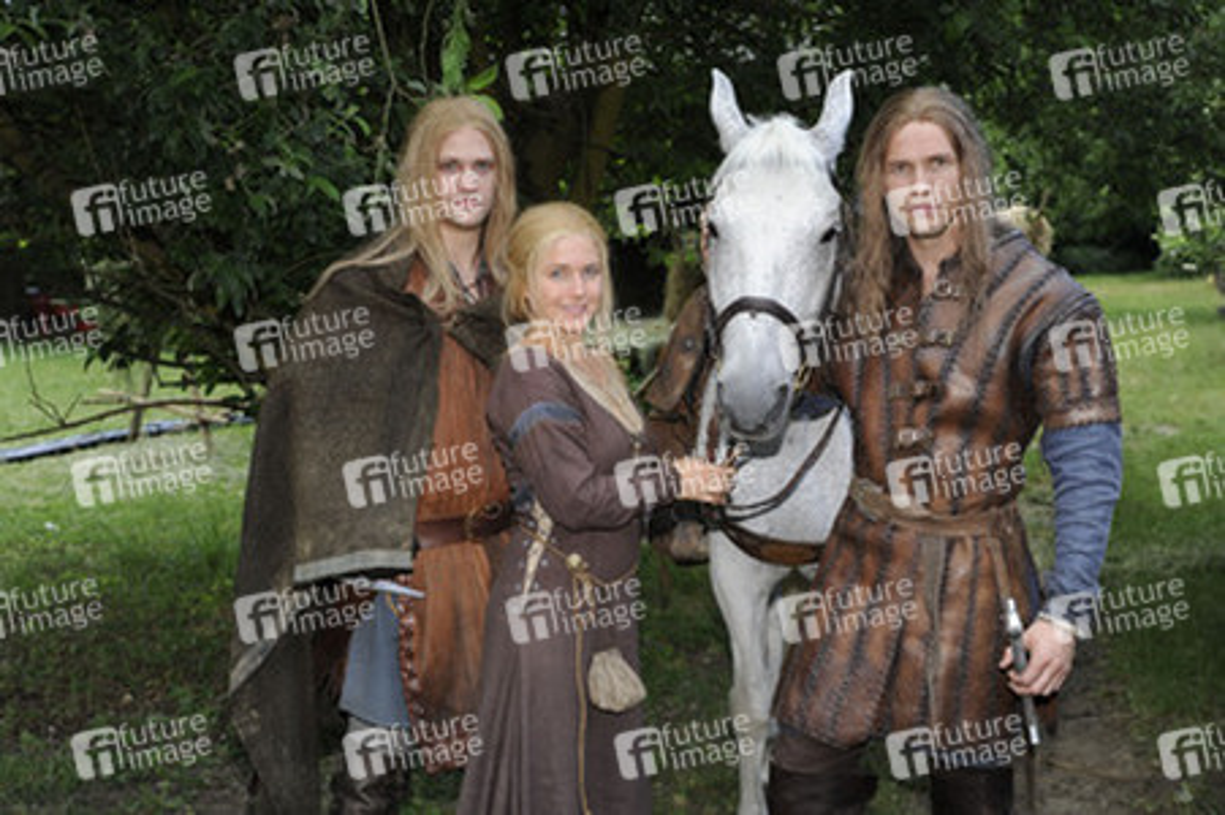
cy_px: 408
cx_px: 612
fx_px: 1870
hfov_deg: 36.3
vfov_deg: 24.6
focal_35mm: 55
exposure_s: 1/400
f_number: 5.6
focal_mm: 55
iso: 500
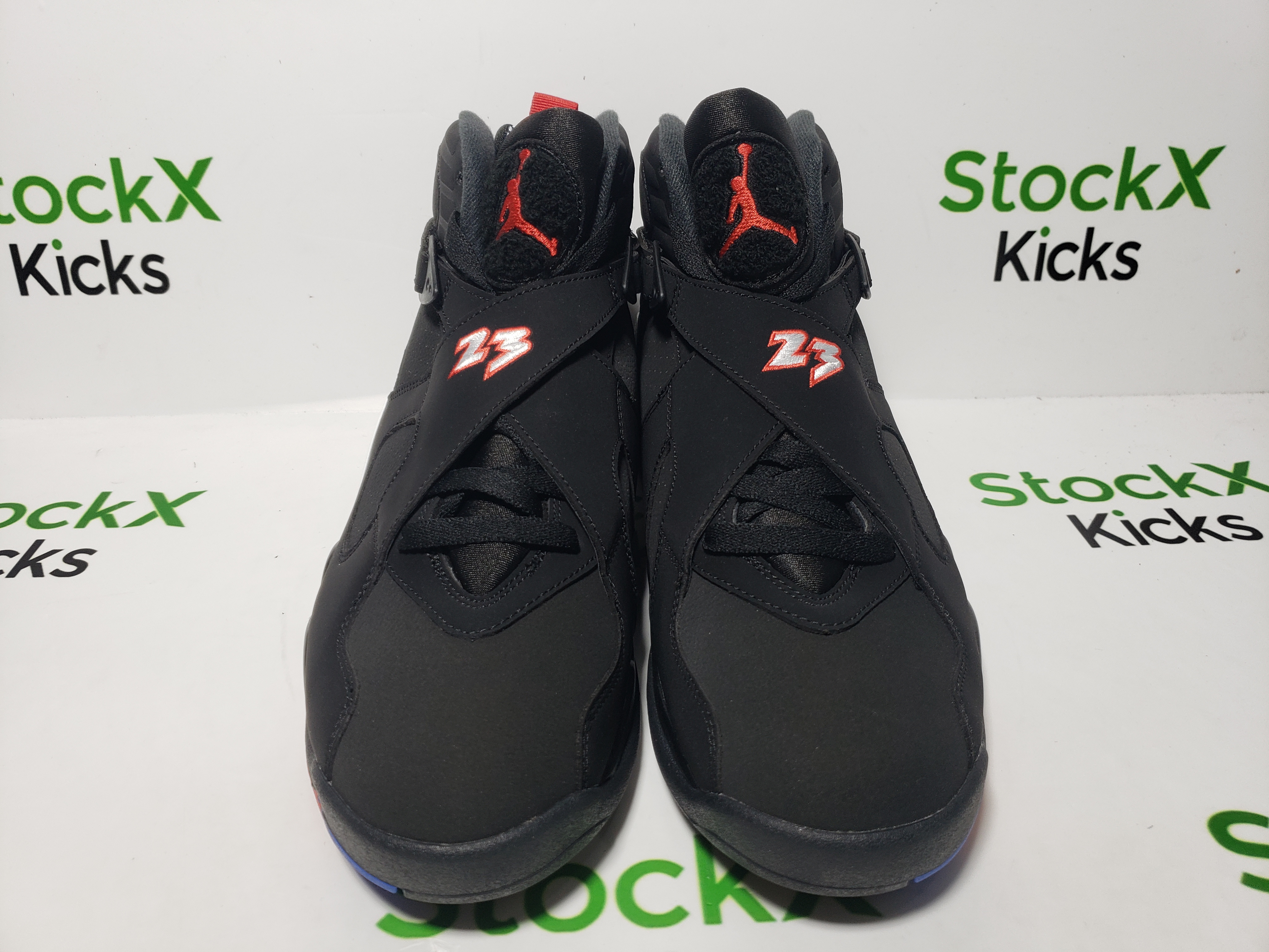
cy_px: 476
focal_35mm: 26
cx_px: 634
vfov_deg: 53.1
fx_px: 953
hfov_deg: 67.3
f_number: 1.5
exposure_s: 1/350
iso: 50
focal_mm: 4.3
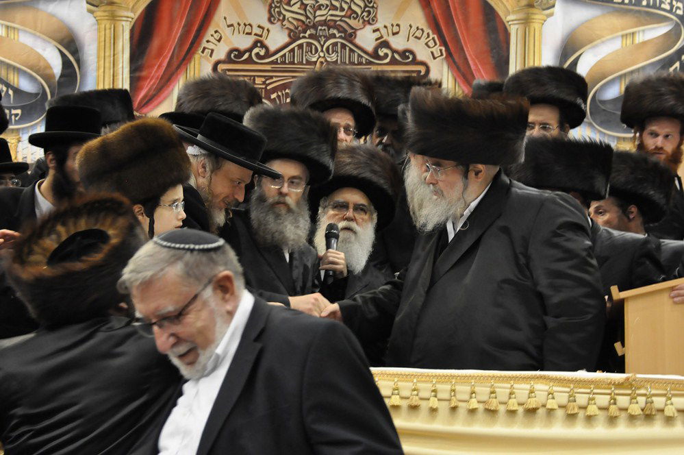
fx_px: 1851
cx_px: 342
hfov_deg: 20.9
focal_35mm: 98
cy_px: 228
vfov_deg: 14.0
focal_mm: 65
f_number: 5.3
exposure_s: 1/40
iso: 2000
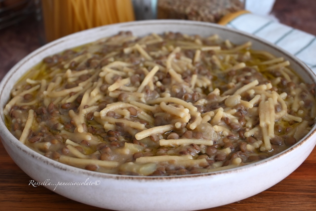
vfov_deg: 24.6
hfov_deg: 36.3
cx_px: 158
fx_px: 483
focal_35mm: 55
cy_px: 106
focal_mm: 37
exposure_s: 1/8
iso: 400
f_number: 5.6
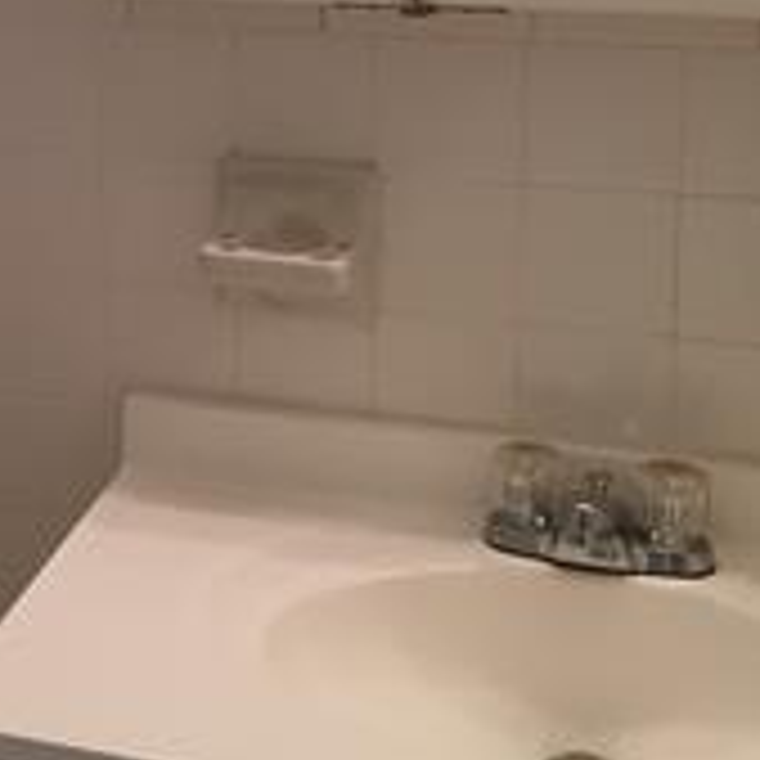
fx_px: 2260
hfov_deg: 17.9
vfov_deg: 18.8
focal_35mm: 91
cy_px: 103
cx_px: -216
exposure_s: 1/30
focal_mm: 4.15
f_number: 2.2
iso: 50
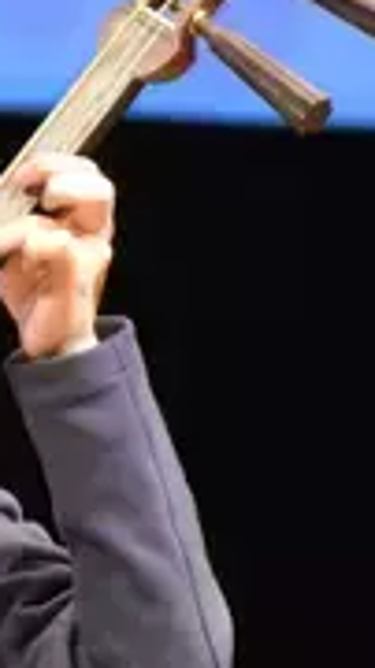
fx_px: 15333
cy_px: 469
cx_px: -186
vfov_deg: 2.5
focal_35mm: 866
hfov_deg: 1.4
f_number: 5
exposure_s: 1/125
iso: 8000
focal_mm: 165
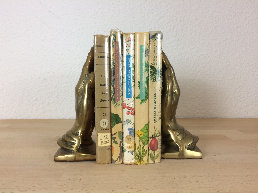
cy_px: 96
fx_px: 216
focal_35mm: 29
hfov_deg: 61.7
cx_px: 129
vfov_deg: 48.2
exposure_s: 1/33
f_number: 2.2
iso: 32
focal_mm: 4.15
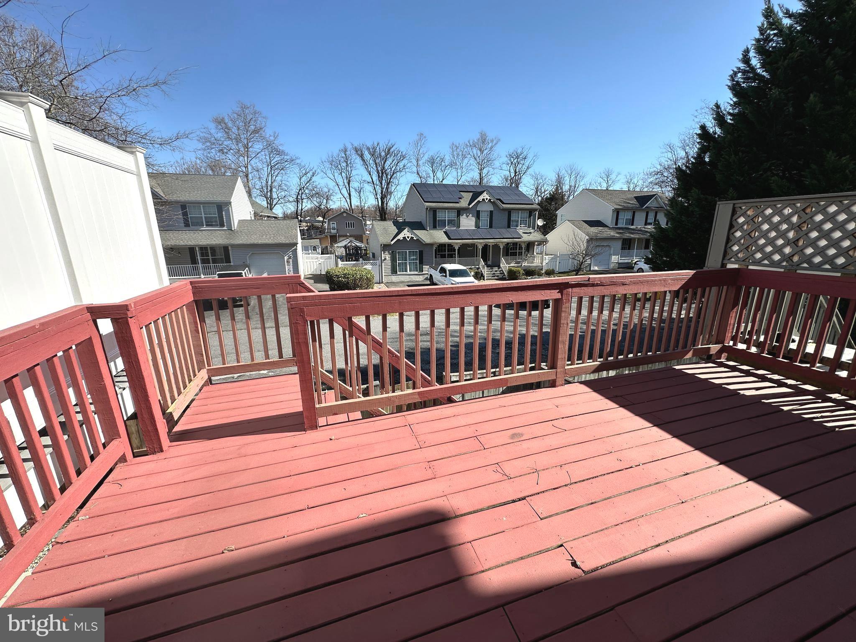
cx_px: 428
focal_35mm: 14
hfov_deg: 102.1
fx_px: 346
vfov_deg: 85.7
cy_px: 321
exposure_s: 1/997
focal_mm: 2.22
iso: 40
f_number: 2.2
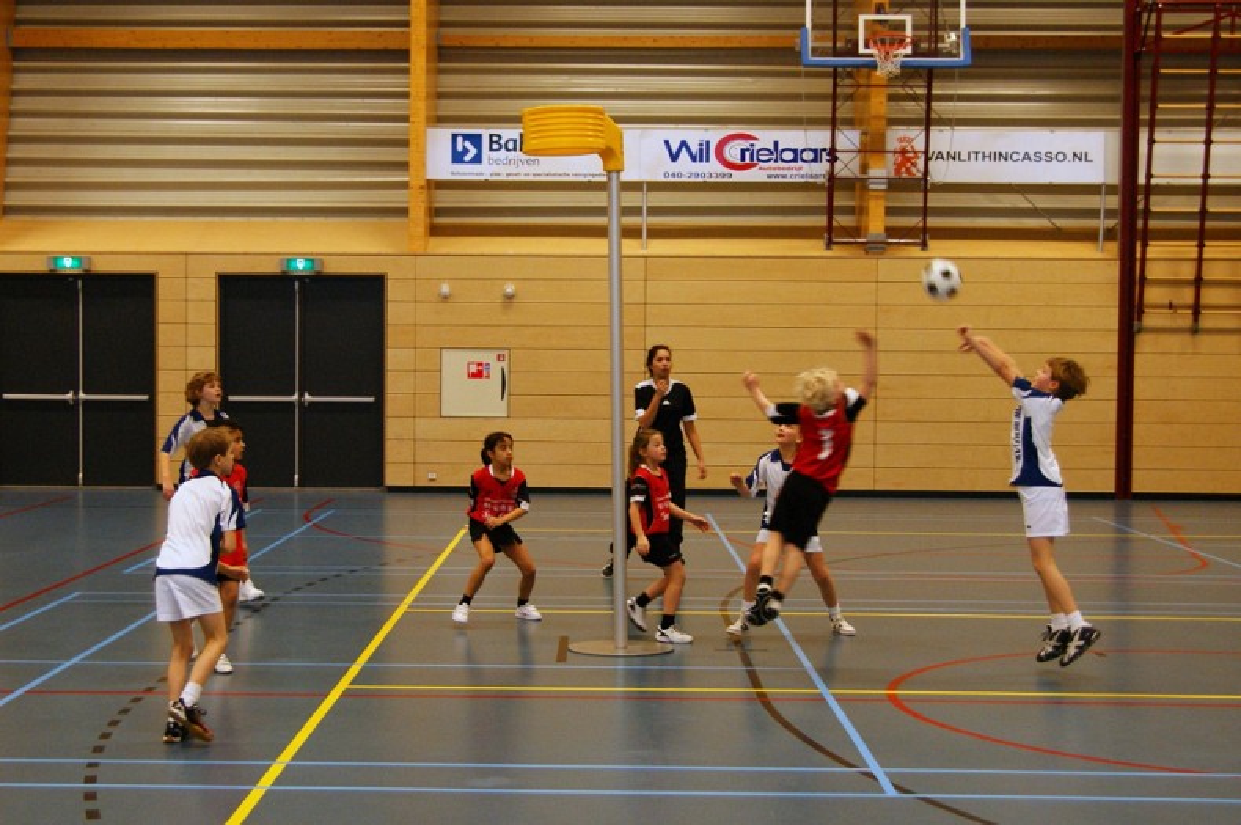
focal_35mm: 42
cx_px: 620
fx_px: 1446
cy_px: 412
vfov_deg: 31.8
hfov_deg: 46.4
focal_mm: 28
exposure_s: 1/100
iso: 800
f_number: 4.5
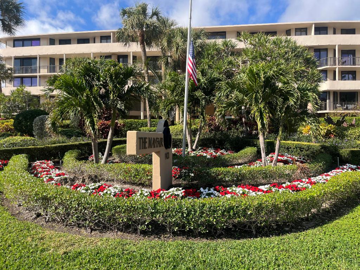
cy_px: 135
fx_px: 270
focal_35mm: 26
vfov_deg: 53.1
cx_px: 180
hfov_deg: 67.3
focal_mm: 5.1
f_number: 1.6
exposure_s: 1/1802
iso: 50
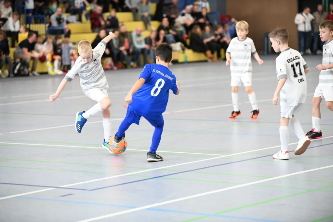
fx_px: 1156
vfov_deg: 11.0
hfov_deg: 16.4
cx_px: 166
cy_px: 111
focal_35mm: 125
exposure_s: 1/1250
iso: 8000
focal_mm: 125
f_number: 2.8
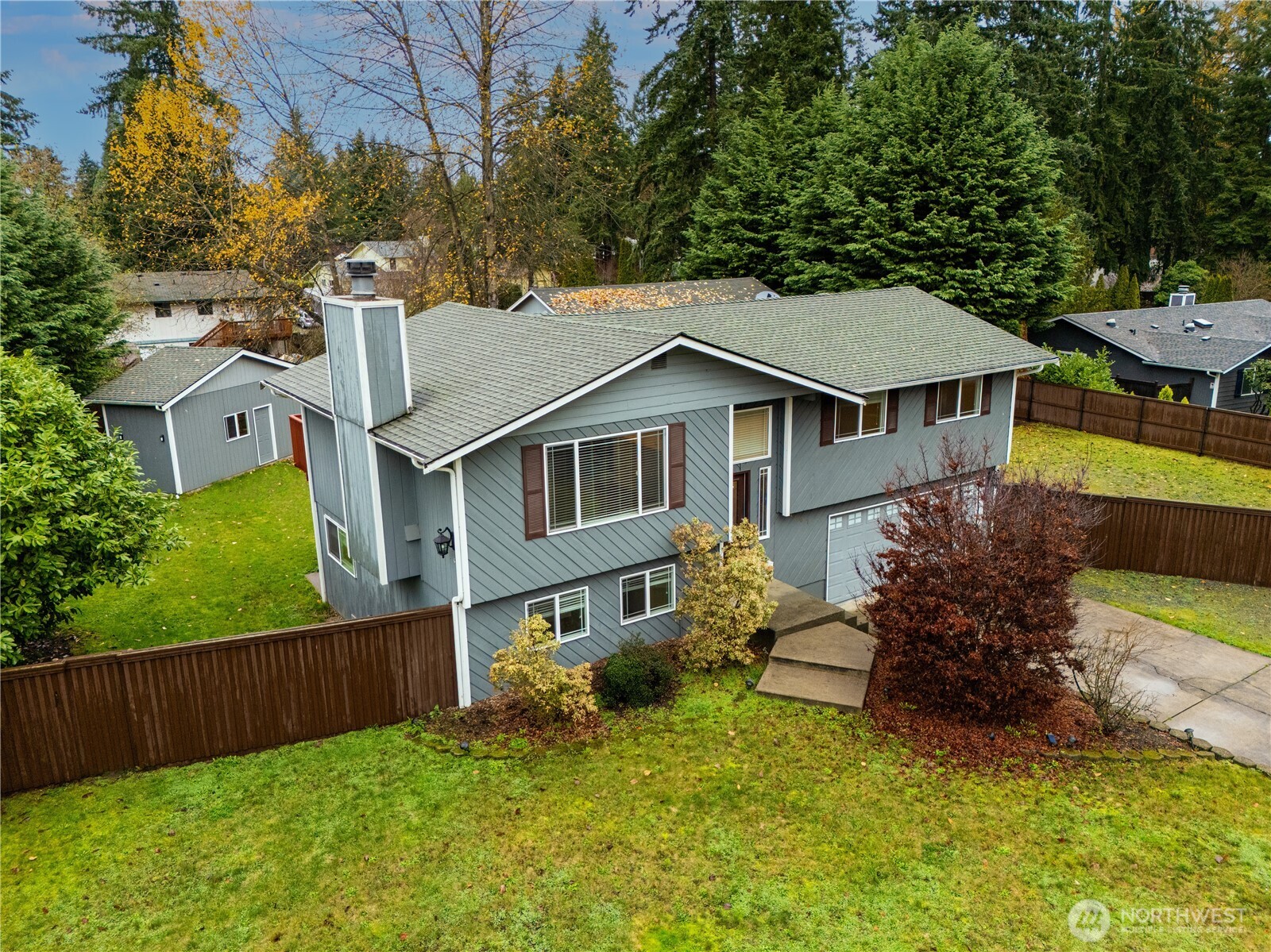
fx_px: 808
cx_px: 636
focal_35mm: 22
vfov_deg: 61.1
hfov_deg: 76.4
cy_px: 476
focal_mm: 11
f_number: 8
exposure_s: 1/25
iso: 200
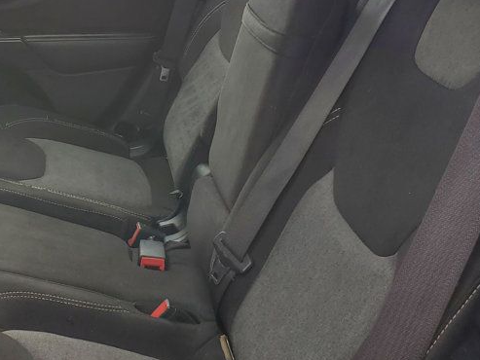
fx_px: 749
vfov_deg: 26.9
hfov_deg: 33.2
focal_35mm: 54
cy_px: 122
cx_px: 27
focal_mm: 4.3
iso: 50
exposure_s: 1/234
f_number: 2.4
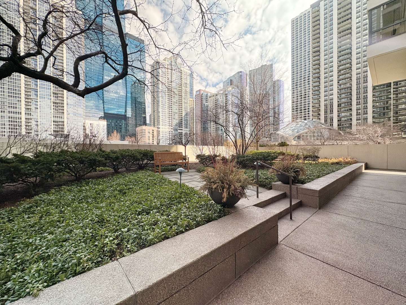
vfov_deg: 85.7
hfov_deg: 102.1
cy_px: 152
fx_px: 164
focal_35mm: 14
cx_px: 203
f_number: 2.2
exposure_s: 1/99
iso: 125
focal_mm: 2.22
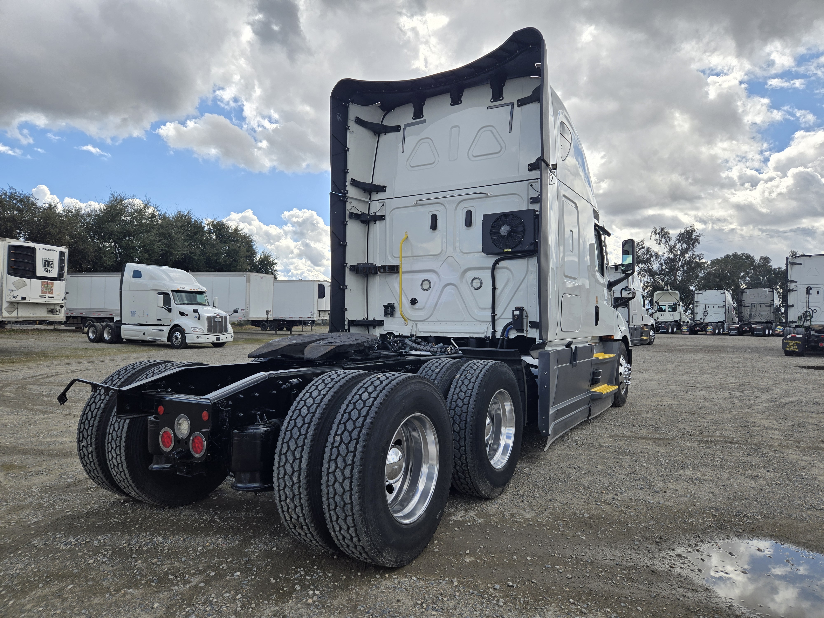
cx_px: 412
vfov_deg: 58.9
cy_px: 309
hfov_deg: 73.9
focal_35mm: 23
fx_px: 547
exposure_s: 1/2157
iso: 25
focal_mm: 5.4
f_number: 1.8
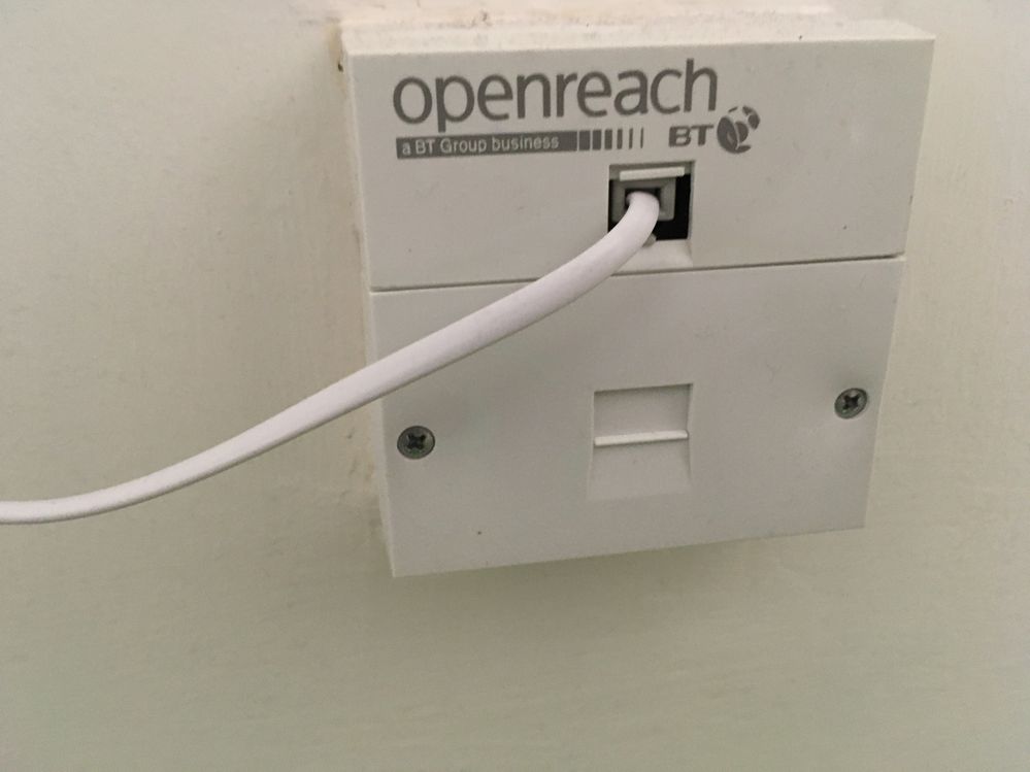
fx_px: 863
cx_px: 515
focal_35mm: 29
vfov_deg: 48.2
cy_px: 386
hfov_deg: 61.7
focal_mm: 4.15
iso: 200
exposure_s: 1/20
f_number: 2.2
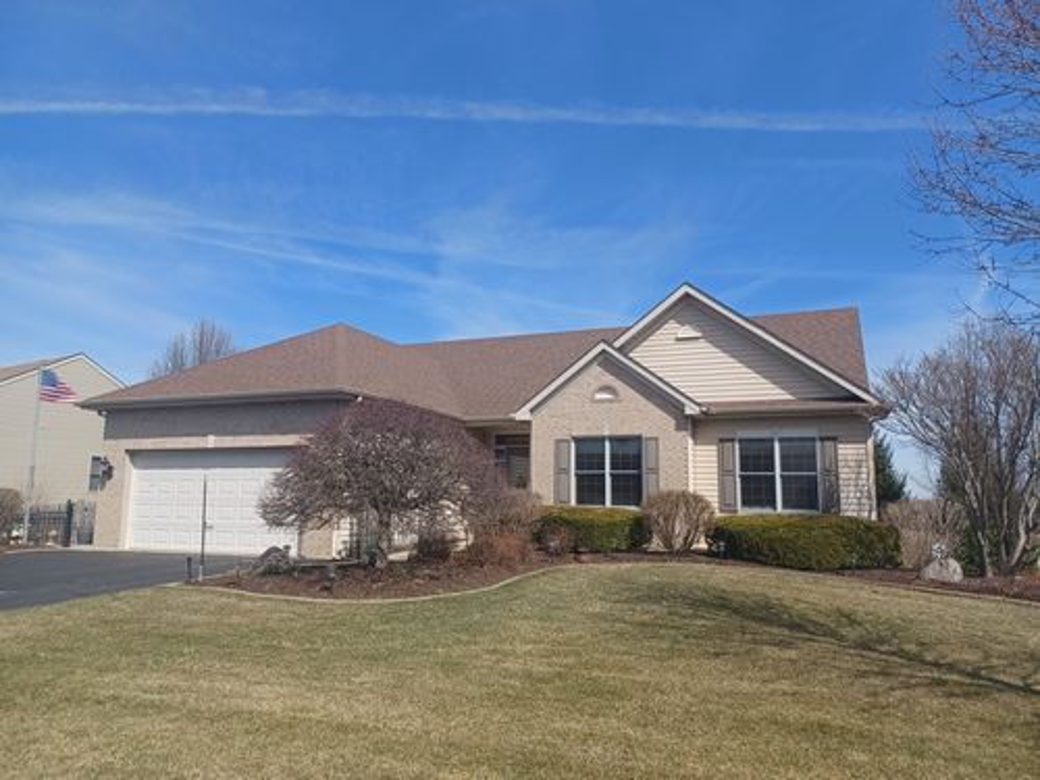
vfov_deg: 54.9
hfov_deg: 69.4
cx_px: 520
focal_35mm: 25
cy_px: 390
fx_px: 751
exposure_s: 1/482
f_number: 1.8
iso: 32
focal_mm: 4.6
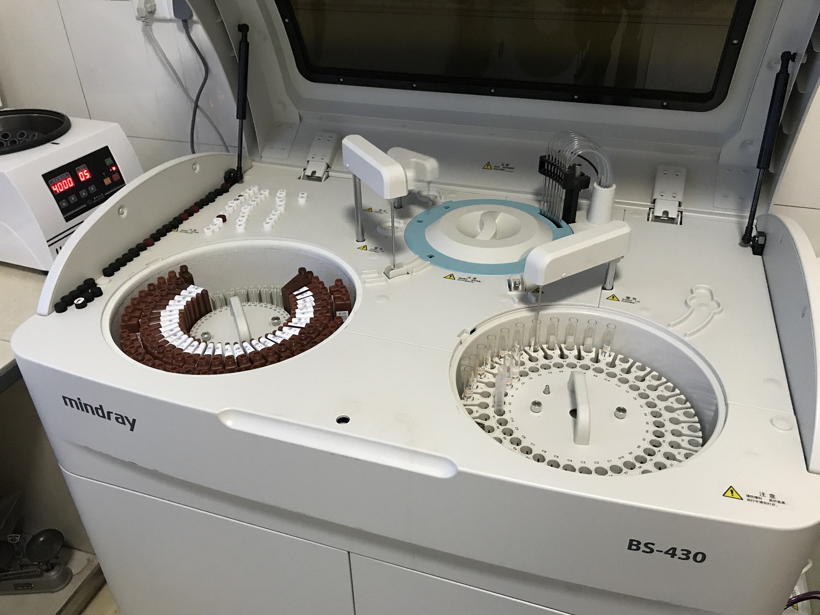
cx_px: 410
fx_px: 663
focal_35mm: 28
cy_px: 308
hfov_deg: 63.4
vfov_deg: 49.7
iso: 100
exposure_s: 1/17
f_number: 1.8
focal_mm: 3.99
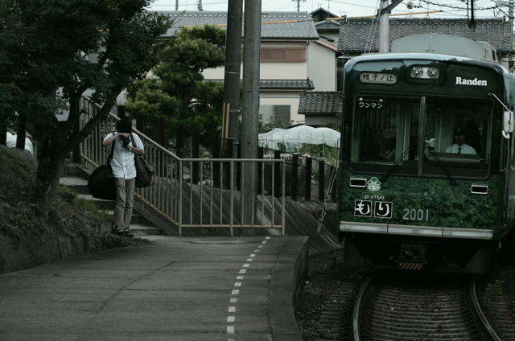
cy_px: 206
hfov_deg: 12.2
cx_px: 393
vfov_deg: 8.1
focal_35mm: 168
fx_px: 2399
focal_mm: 70
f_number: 4
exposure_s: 1/400
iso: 100
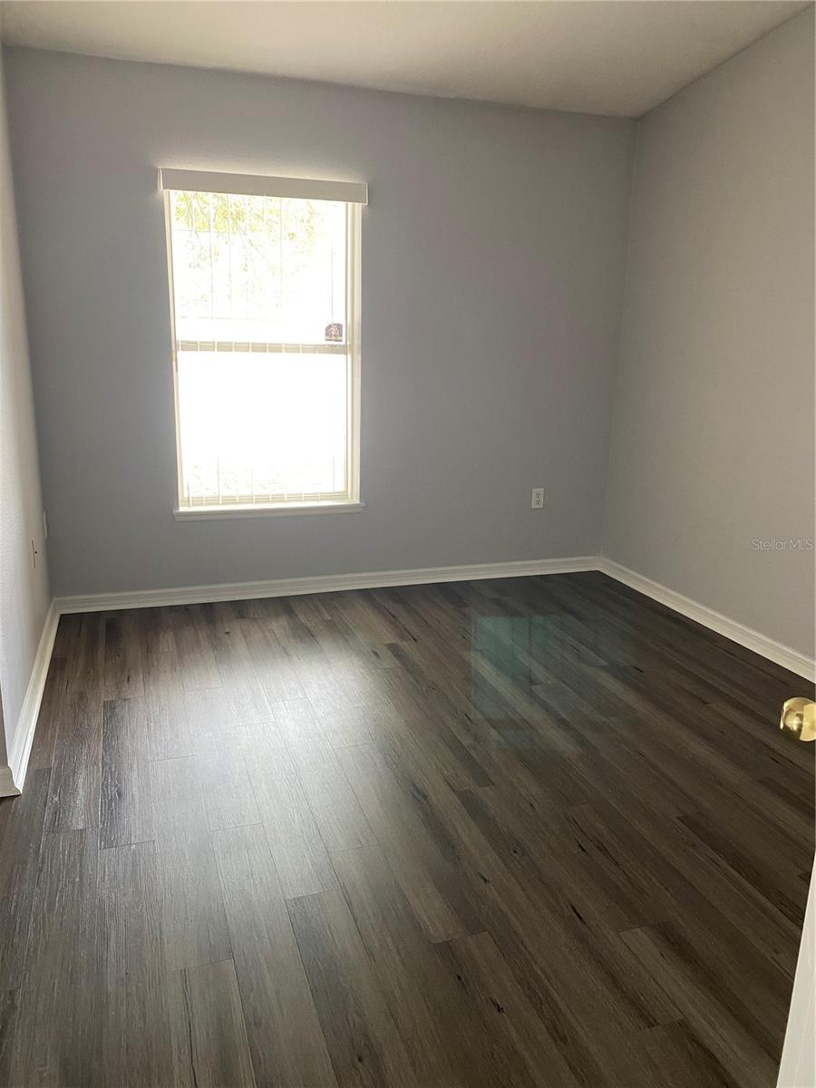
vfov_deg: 67.3
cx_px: 408
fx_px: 817
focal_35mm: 26
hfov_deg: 53.1
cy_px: 544
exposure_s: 1/60
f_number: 1.8
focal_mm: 4.25
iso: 250
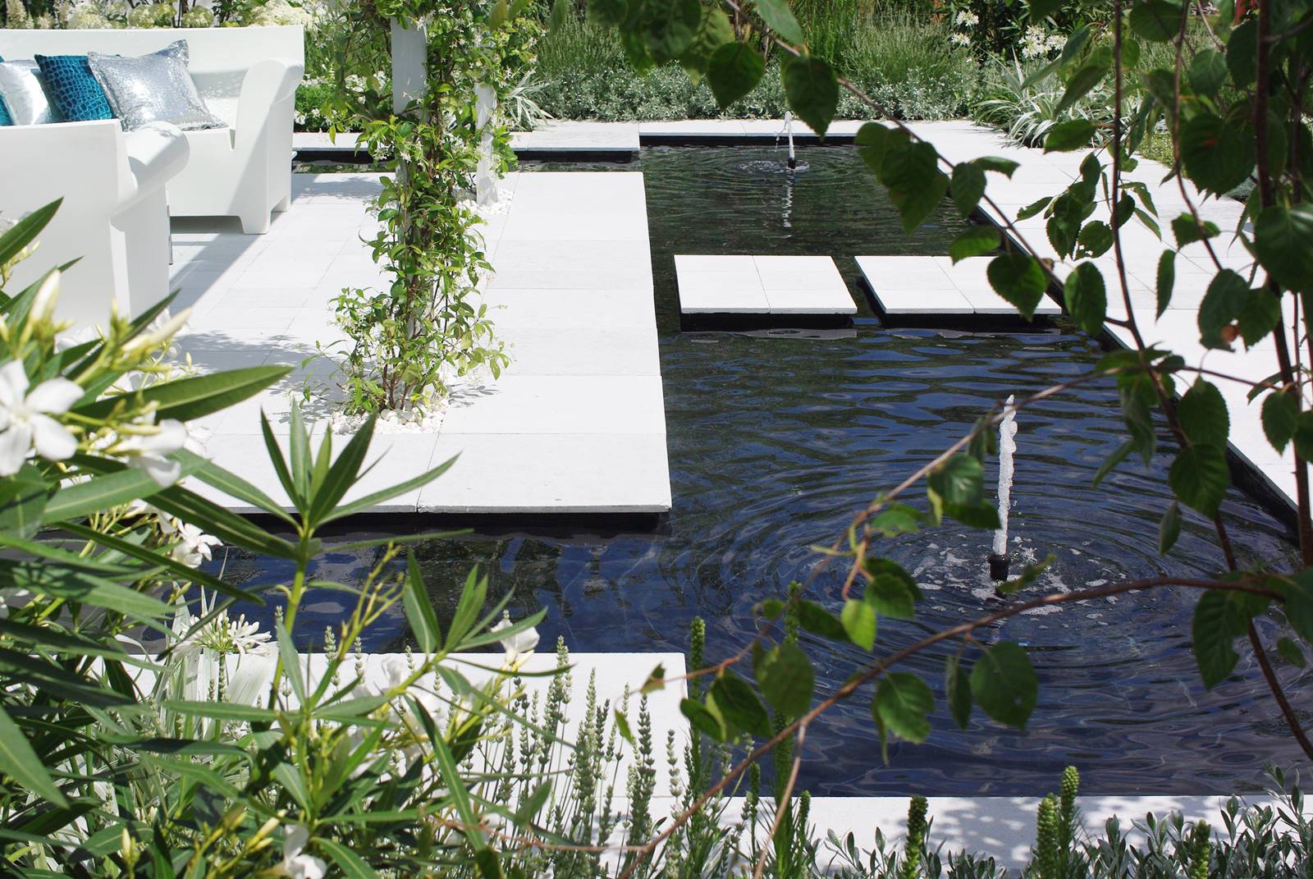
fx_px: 1899
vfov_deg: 26.1
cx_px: 656
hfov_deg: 38.1
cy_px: 440
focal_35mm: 52
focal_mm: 35
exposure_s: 1/800
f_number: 8
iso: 200
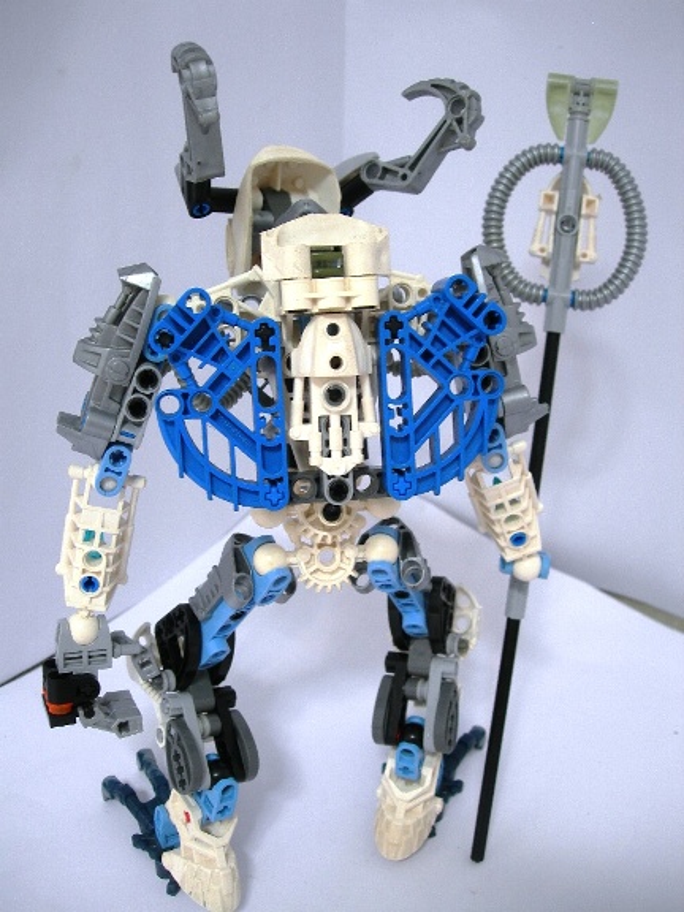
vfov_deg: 49.0
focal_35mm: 38
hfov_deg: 37.7
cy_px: 456
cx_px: 342
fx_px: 1001
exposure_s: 1/32
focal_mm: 7.8
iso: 50
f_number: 2.8
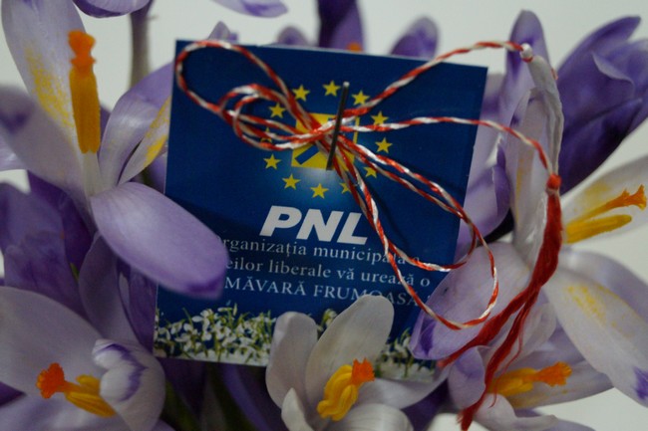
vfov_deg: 16.5
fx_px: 1485
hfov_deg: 24.6
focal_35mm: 82
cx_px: 324
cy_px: 216
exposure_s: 1/50
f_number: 5.6
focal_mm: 55
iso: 3200
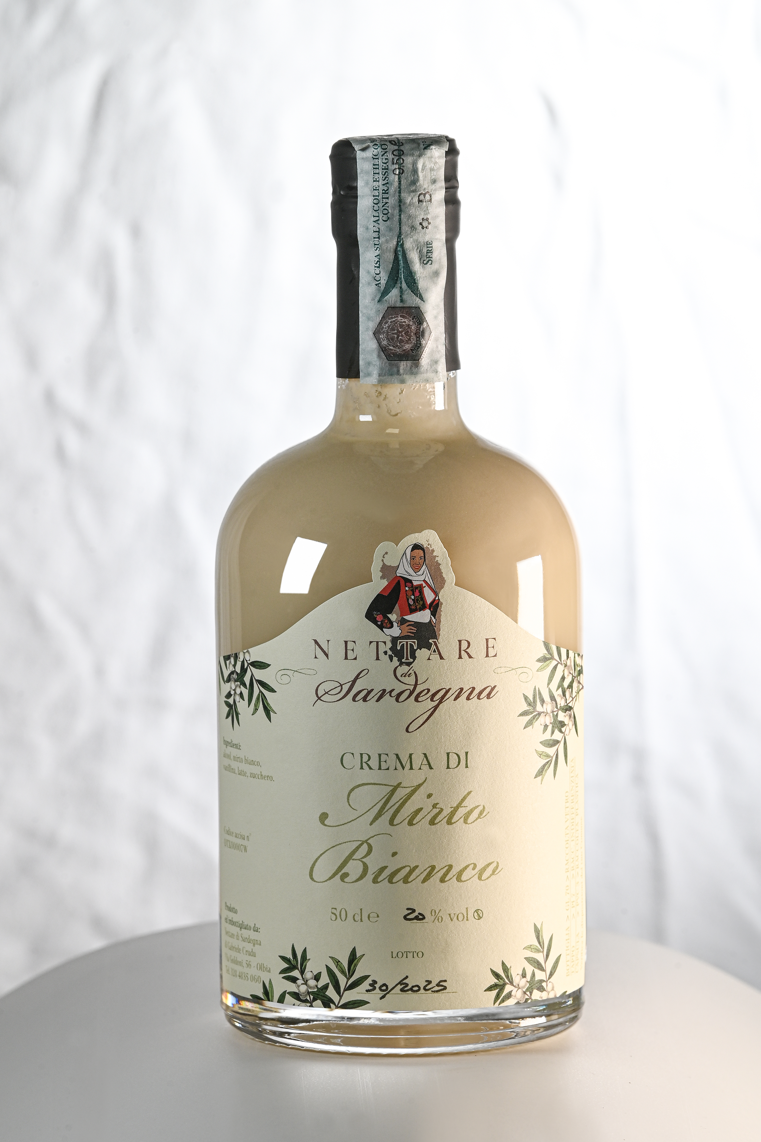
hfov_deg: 6.9
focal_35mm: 200
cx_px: 380
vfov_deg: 10.3
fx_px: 6341
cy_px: 571
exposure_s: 1/125
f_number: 13
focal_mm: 200
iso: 500
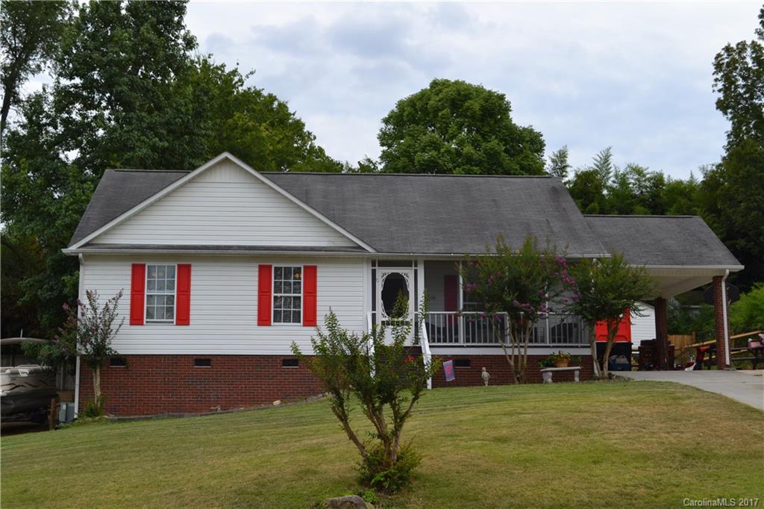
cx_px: 382
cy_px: 254
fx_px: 1018
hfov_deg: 41.1
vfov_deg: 28.1
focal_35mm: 48
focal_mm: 32
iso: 100
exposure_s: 1/250
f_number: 8
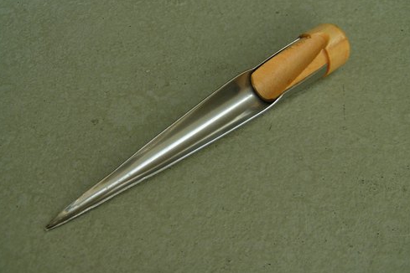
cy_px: 125
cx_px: 204
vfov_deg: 33.4
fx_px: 456
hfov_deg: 48.5
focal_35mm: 40
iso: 50
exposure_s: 1/60
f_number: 4
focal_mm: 5.8
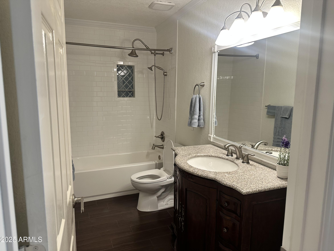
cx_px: 167
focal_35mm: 24
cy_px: 126
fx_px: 232
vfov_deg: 56.8
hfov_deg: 71.6
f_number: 1.78
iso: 200
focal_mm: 6.86
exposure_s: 1/60
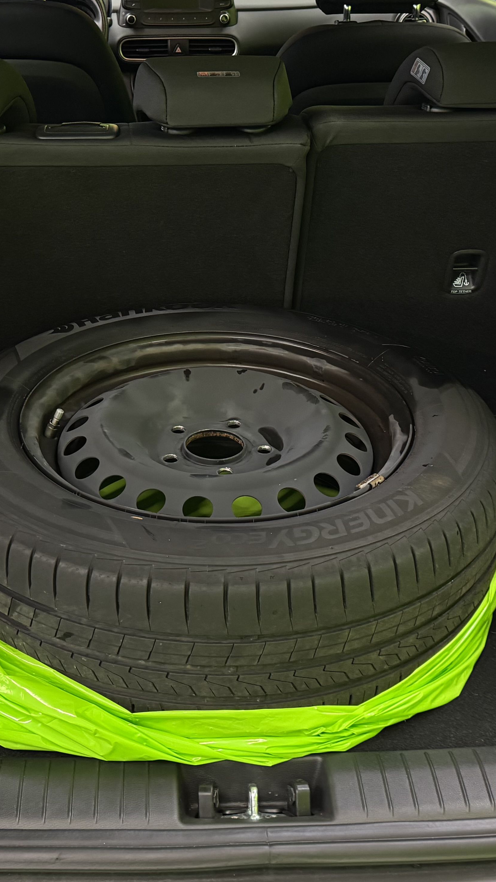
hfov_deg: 23.4
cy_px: 393
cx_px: 189
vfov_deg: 40.5
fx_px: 1192
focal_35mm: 51
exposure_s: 1/50
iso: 640
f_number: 1.78
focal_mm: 6.76
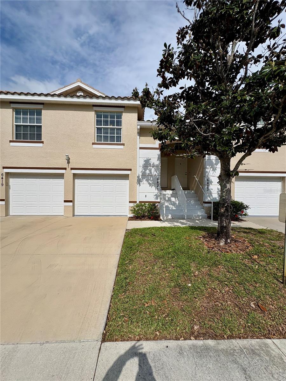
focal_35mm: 14
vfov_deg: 102.1
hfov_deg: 85.7
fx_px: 154
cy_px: 190
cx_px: 143
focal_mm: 2.22
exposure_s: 1/6135
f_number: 2.2
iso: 50
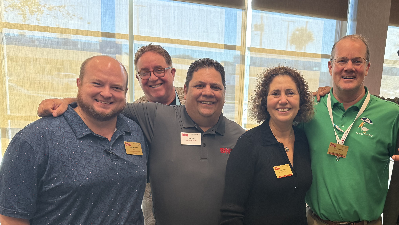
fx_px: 391
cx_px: 278
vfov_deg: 31.6
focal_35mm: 37
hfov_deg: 52.6
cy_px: 158
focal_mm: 6.76
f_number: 1.78
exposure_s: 1/120
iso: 250
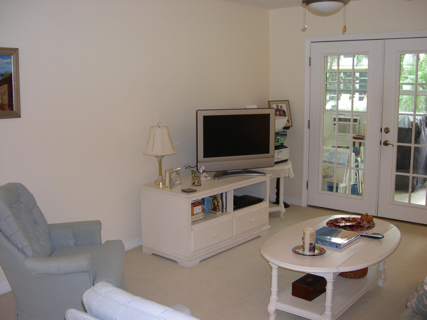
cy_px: 160
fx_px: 469
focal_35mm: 38
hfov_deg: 49.0
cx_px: 214
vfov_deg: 37.7
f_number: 2.8
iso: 100
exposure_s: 1/30
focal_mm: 8
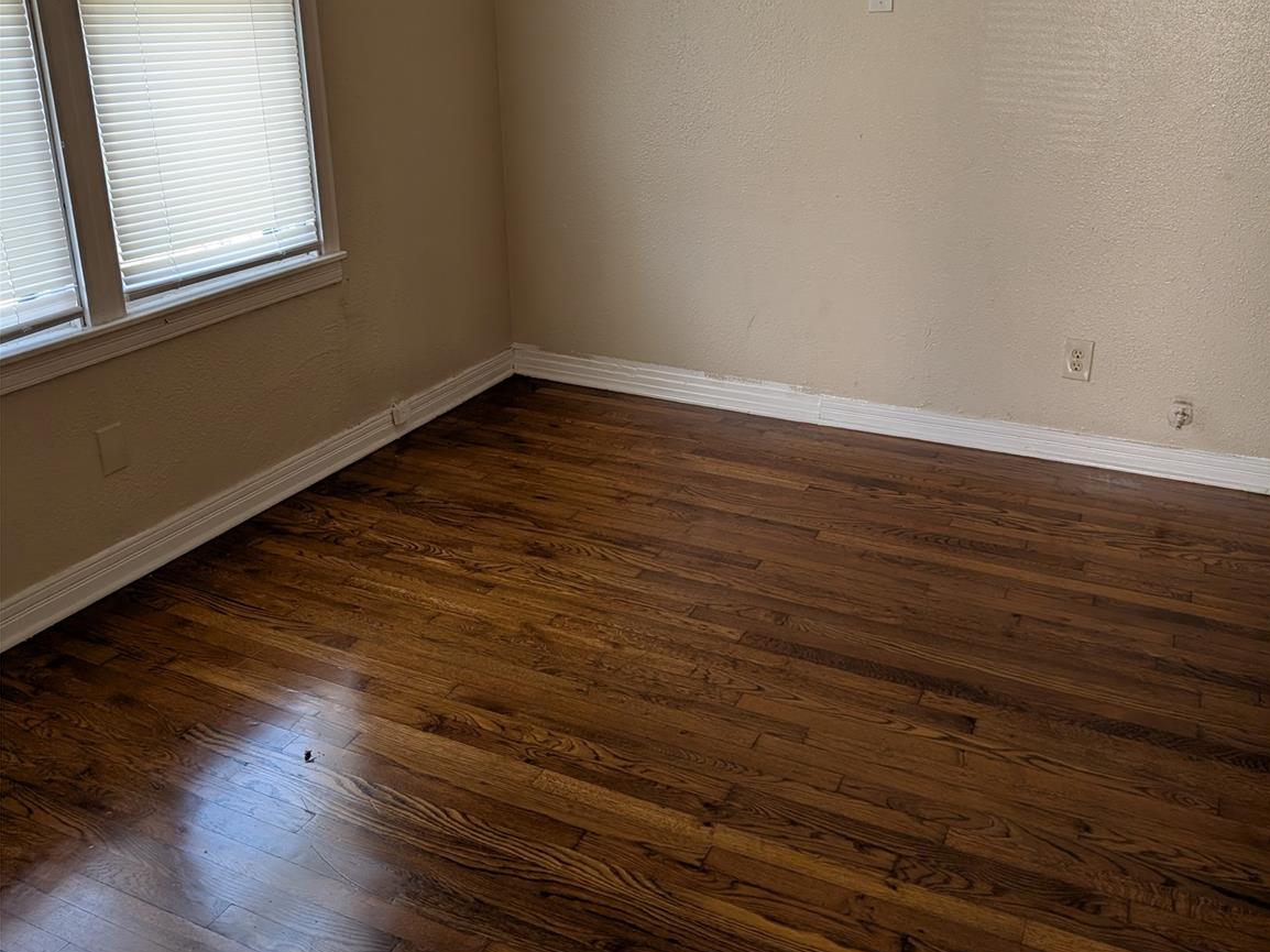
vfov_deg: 43.9
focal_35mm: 32
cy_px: 386
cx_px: 636
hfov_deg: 56.8
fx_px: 1174
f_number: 1.68
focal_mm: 6.9
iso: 96
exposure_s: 1/92.1
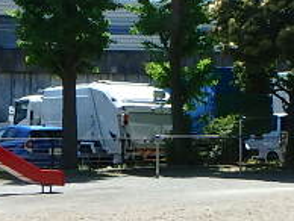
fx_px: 876
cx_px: 336
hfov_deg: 18.2
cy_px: 135
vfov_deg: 14.4
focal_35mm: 103
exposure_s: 1/800
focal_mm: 3.7
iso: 125
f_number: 3.5
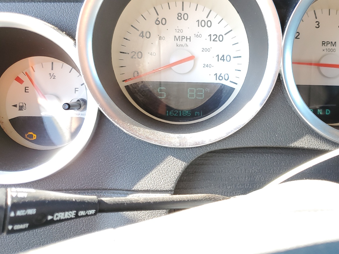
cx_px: 225
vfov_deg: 39.4
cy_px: 99
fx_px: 353
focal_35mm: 36
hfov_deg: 50.5
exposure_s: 1/120
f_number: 1.5
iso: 61
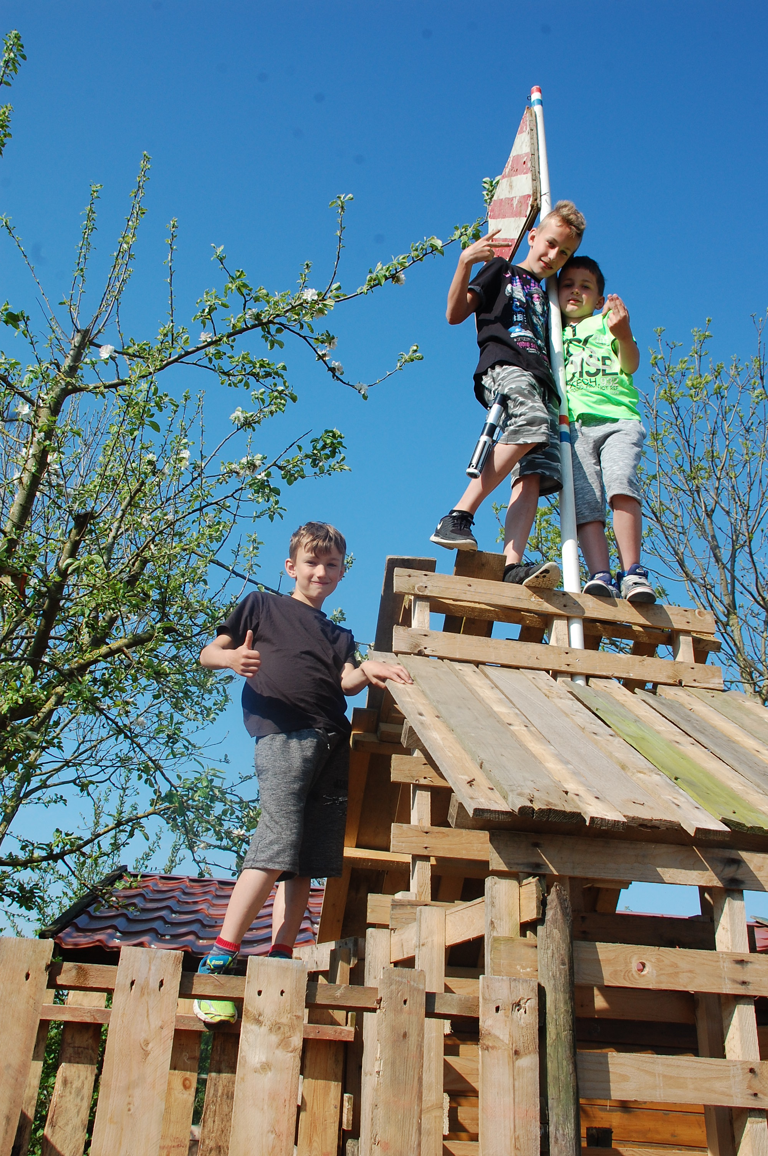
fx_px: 1058
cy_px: 578
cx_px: 384
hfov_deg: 39.9
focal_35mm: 33
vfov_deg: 57.3
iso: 250
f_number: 10
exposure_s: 1/250
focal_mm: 22
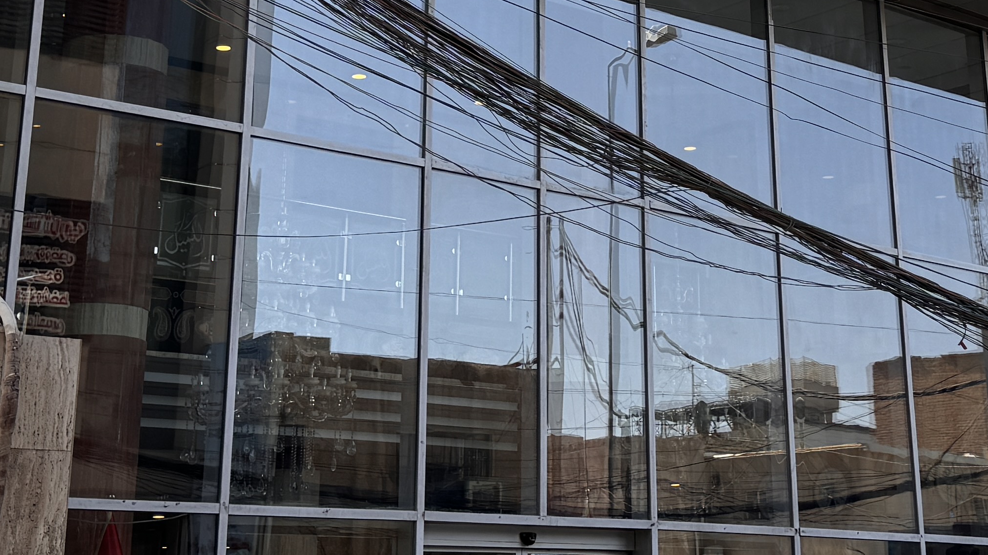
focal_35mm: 74
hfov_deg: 28.5
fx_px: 1939
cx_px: 630
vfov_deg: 15.8
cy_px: -86
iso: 80
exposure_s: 1/1366
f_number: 1.78
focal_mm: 6.76
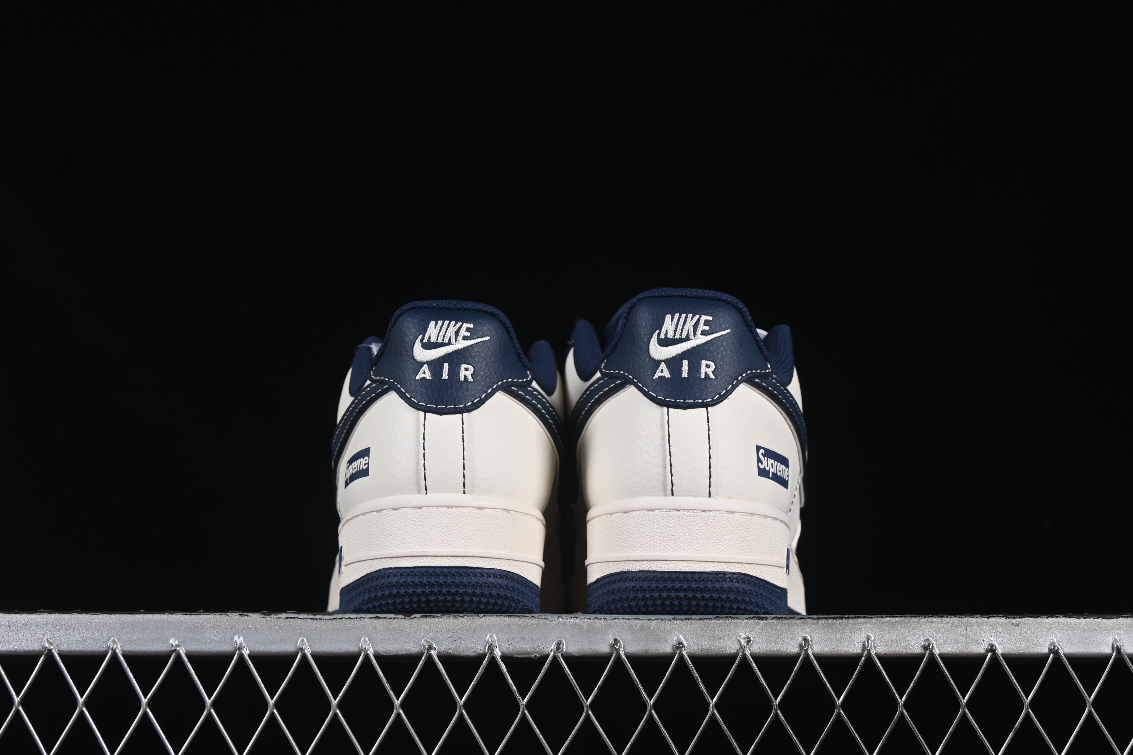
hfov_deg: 27.0
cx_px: 566
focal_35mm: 75
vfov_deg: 18.2
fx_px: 2360
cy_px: 378
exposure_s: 1/80
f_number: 8
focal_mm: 50
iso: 160
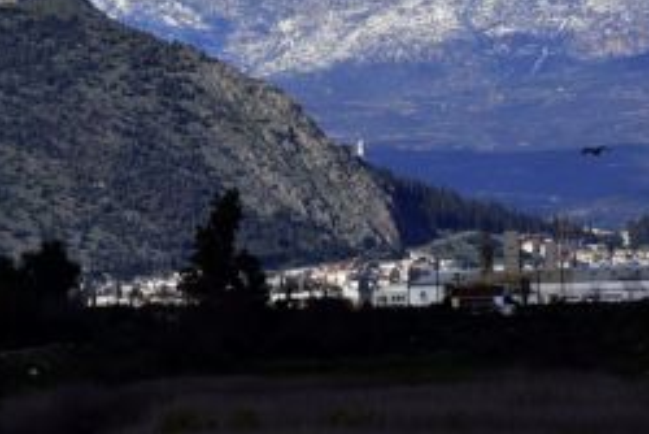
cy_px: 201
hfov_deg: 4.3
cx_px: 16
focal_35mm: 480
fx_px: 8663
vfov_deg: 2.9
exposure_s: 1/640
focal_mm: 125
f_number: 6.3
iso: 100
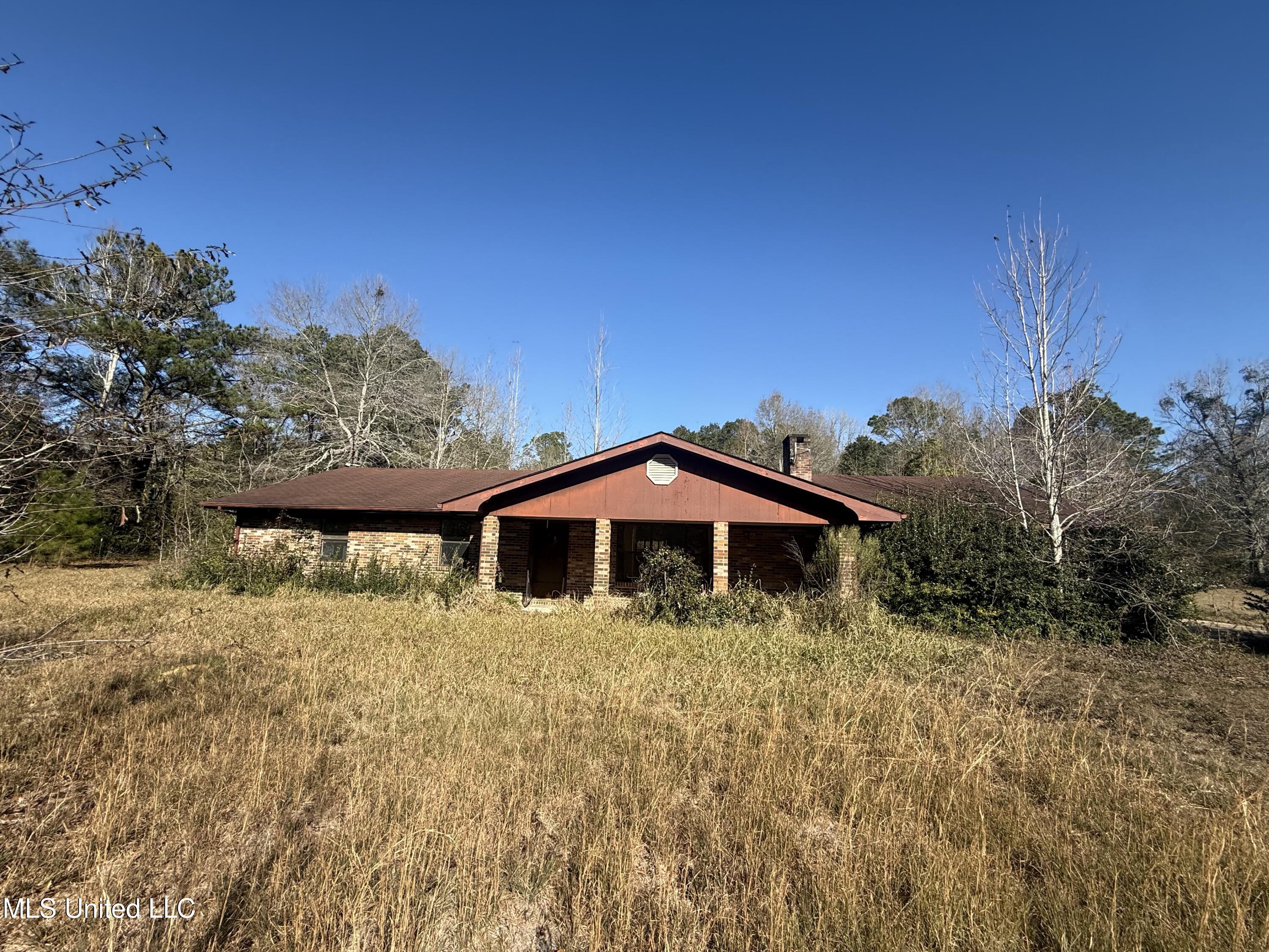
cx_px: 634
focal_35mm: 14
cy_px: 476
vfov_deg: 85.7
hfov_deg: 102.1
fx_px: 513
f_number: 2.2
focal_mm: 2.22
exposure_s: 1/1464
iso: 50
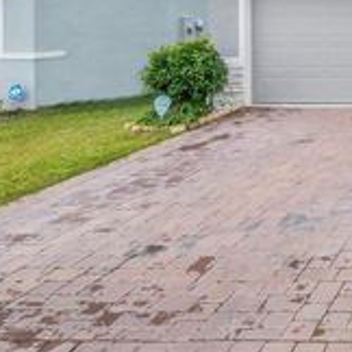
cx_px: 500
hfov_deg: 28.6
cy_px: 25
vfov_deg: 36.1
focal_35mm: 43
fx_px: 498
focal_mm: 11
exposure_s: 1/30
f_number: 9
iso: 250
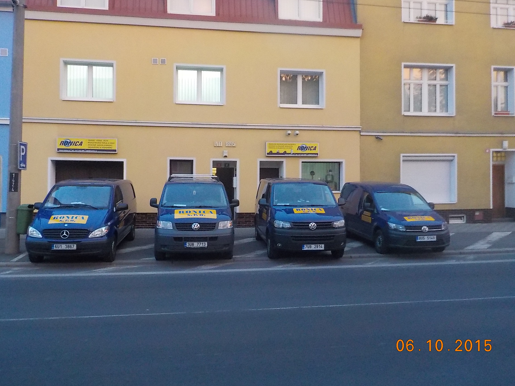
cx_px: 258
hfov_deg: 60.0
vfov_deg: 46.8
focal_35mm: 30
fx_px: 446
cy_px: 193
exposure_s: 1/40
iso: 800
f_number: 3.3
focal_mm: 4.1
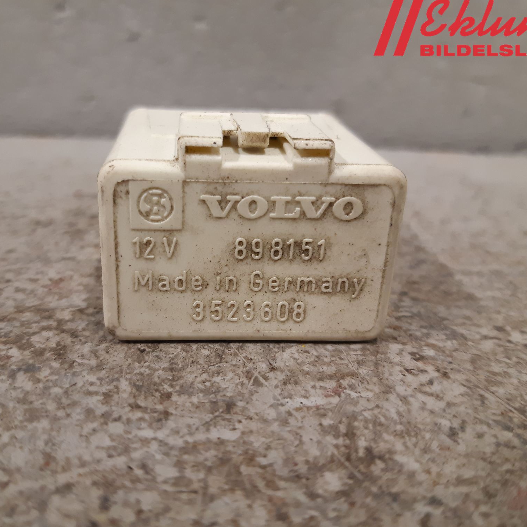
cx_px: 231
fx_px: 534
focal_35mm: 31
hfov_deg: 52.4
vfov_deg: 52.5
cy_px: 264
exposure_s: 1/50
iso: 160
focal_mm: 3.93
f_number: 1.7
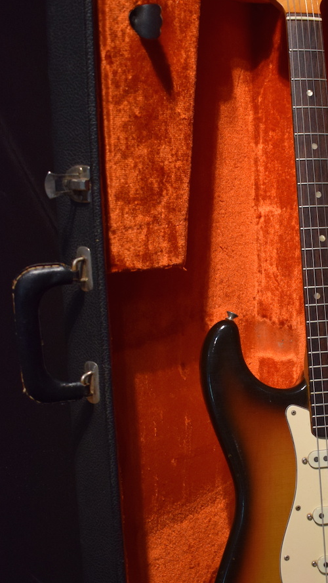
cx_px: 323
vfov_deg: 39.1
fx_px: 820
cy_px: 327
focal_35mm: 53
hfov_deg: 21.9
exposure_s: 1/60
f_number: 3.5
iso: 1250
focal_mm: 20
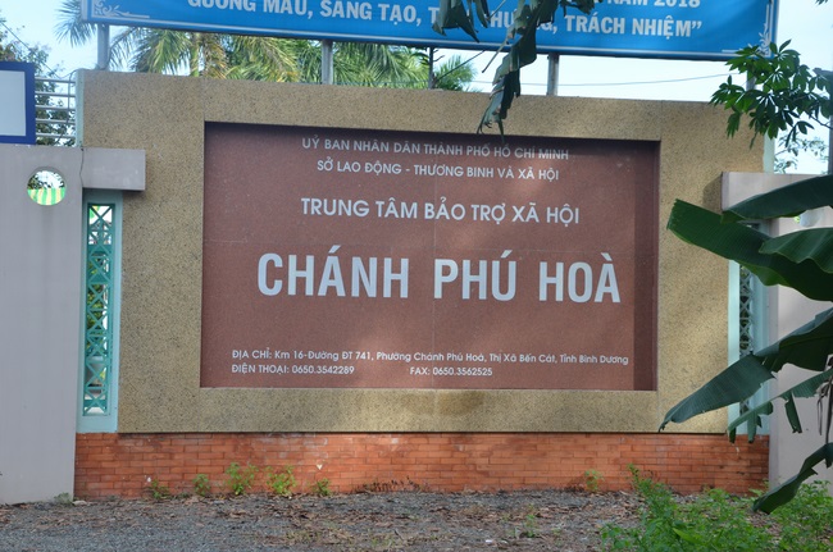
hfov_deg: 27.0
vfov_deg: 18.1
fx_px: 1732
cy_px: 276
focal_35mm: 75
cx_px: 416
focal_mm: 50
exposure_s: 1/400
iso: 640
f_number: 10
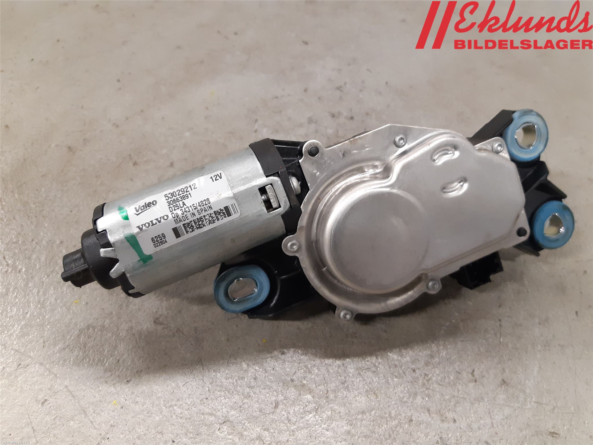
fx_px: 445
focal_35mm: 26
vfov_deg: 53.1
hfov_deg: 67.3
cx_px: 296
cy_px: 222
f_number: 1.7
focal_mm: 3.93
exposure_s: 1/50
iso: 200
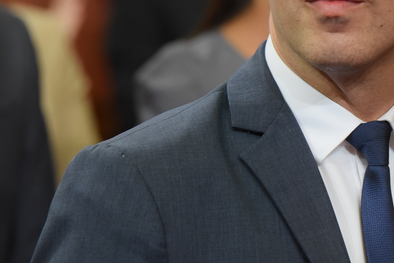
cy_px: 15
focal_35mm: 319
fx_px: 3493
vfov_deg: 4.3
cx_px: 349
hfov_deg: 6.4
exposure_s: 1/250
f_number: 4
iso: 4000
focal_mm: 135
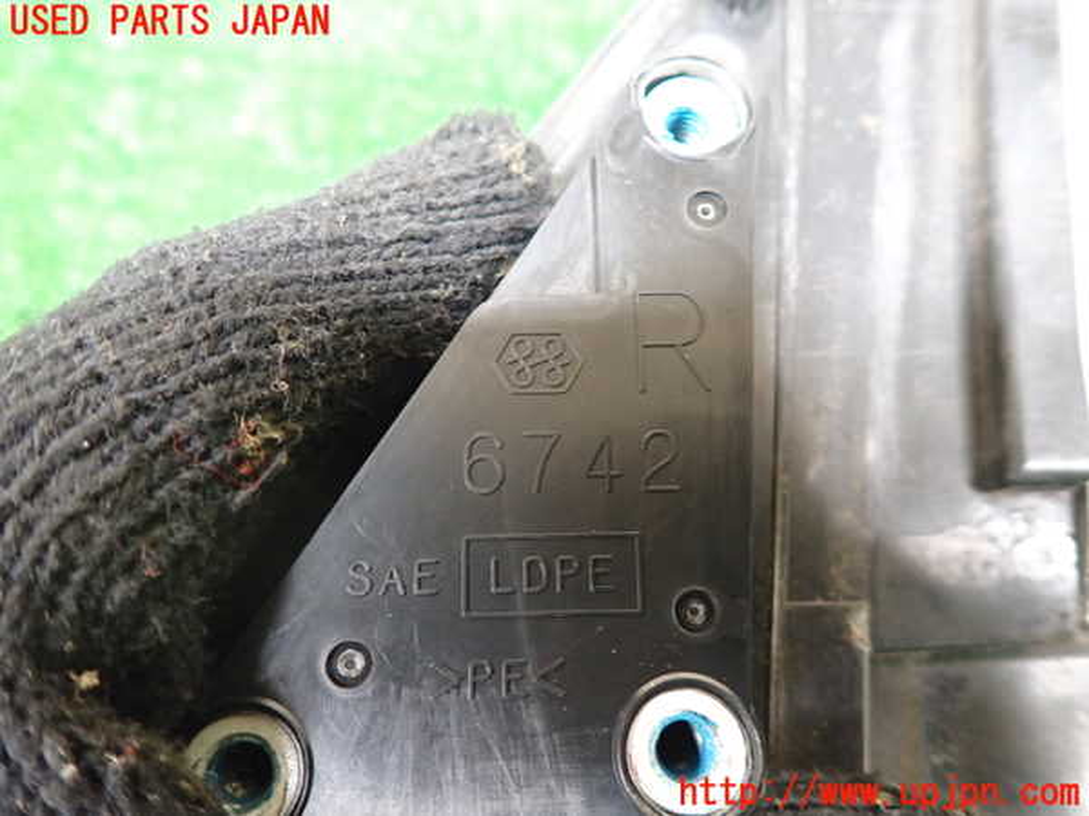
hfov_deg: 69.4
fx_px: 786
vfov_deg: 54.9
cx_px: 544
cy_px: 408
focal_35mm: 25
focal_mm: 4.5
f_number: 2
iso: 400
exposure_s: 1/30
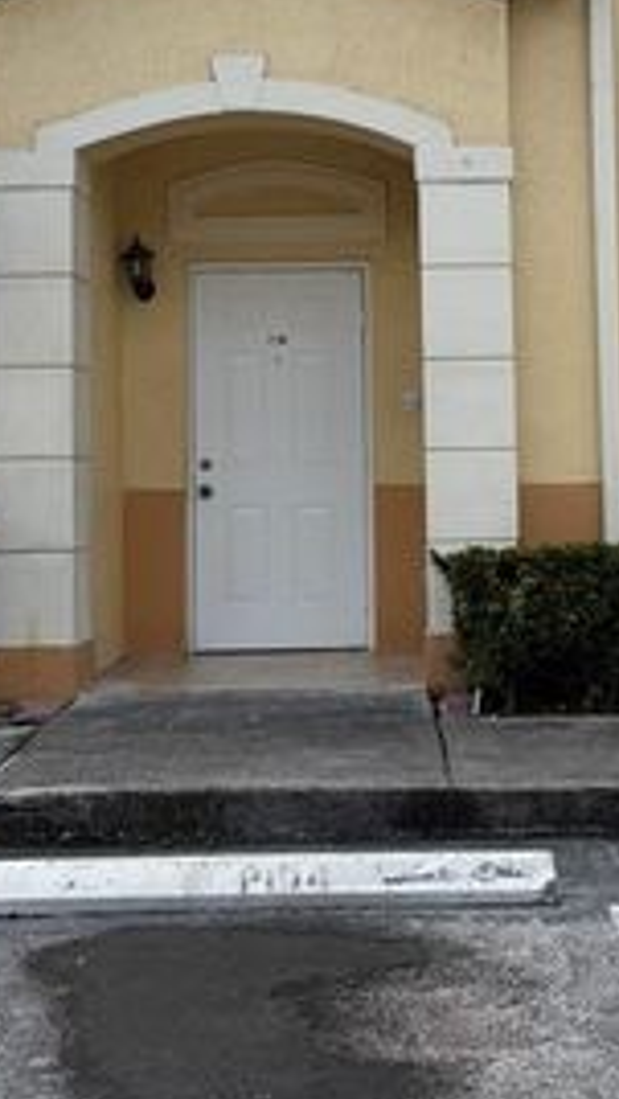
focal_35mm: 65
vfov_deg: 32.0
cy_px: 334
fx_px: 1894
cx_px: 443
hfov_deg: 18.5
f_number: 1.78
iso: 100
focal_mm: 6.76
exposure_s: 1/3759
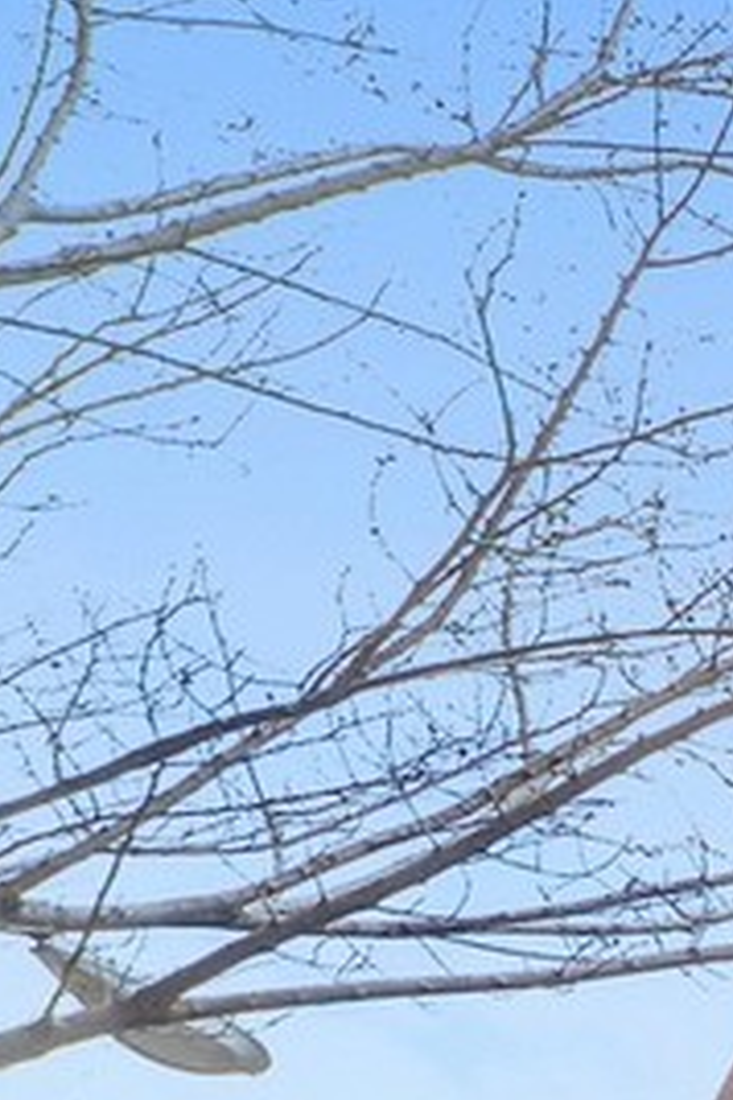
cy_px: 1487
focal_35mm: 85
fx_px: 2596
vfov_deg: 21.3
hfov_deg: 8.2
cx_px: 2926
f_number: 8
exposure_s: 1/250
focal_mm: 14
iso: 500
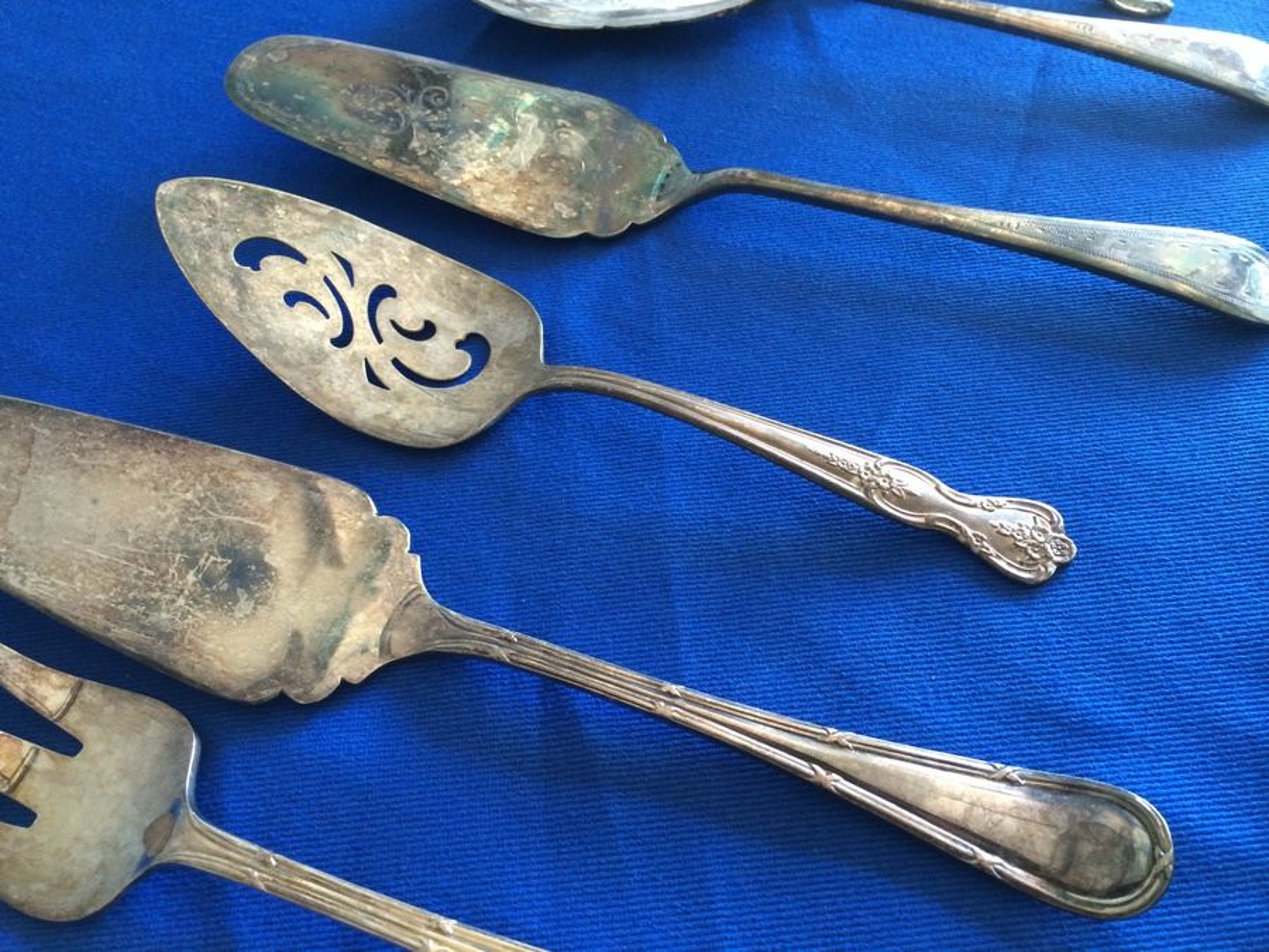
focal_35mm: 30
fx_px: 1100
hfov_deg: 60.0
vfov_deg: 46.8
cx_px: 634
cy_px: 476
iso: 125
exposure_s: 1/30
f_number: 2.2
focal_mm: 4.12
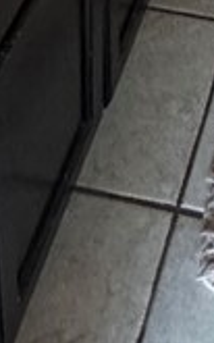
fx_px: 859
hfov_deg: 13.2
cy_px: -588
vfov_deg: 12.9
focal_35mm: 92
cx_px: 345
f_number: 2.2
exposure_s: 1/60
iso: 800
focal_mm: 2.22
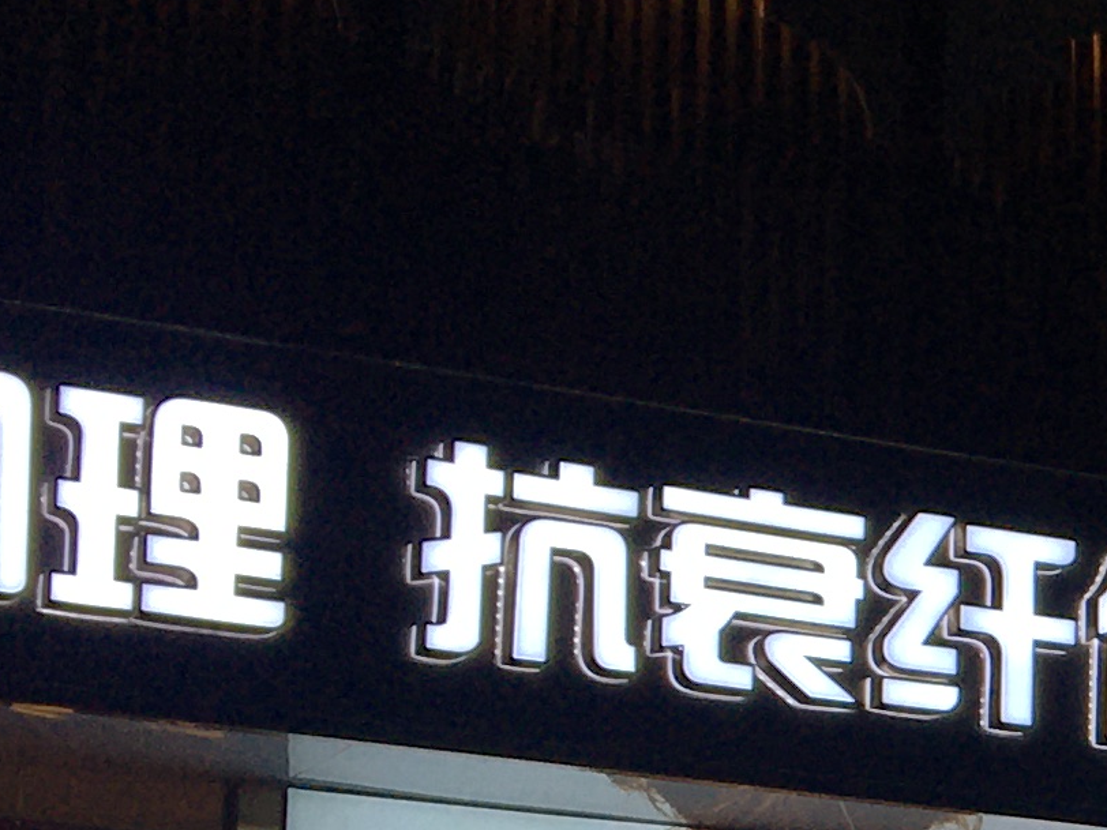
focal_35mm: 144
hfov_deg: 12.5
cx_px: 1978
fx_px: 4605
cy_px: 1244
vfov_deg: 10.0
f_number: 2.2
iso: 25
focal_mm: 4.15
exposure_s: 1/150
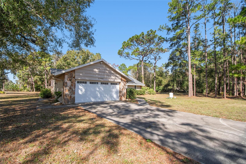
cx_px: 123
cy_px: 82
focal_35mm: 15
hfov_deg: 100.4
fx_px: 102
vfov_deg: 77.3
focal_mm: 10
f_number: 7.1
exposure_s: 1/160
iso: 100
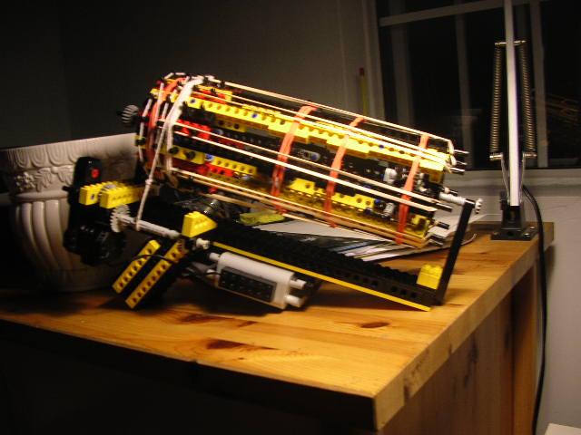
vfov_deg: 40.7
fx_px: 587
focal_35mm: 35
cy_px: 218
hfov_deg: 52.6
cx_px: 290
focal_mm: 5.8
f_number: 2.8
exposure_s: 1/8.8
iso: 50
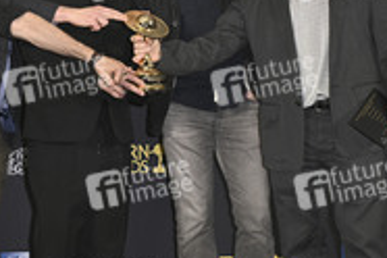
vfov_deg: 16.1
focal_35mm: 85
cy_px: 133
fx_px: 914
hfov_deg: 23.6
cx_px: 84
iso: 2000
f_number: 5.6
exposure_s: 1/320
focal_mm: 35
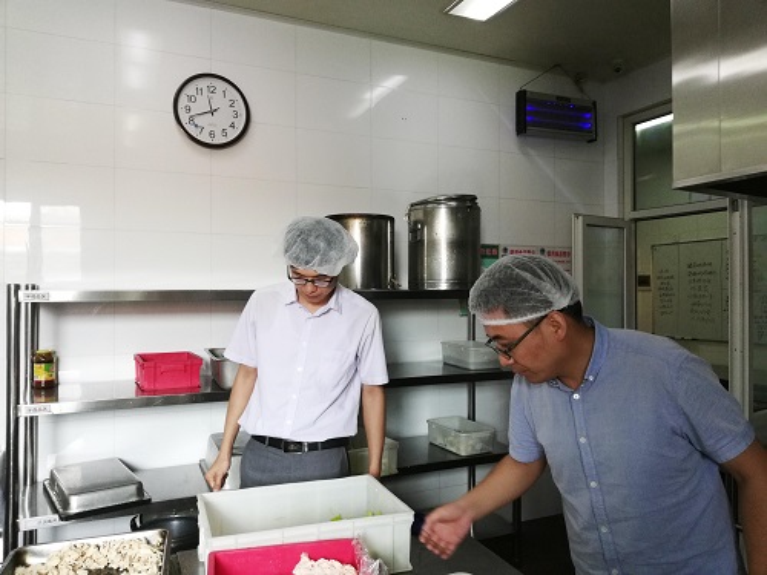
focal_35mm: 26
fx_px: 576
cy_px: 288
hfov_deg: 67.3
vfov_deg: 53.1
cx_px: 384
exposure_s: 1/33.3
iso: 320
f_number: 2.2
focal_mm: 3.83
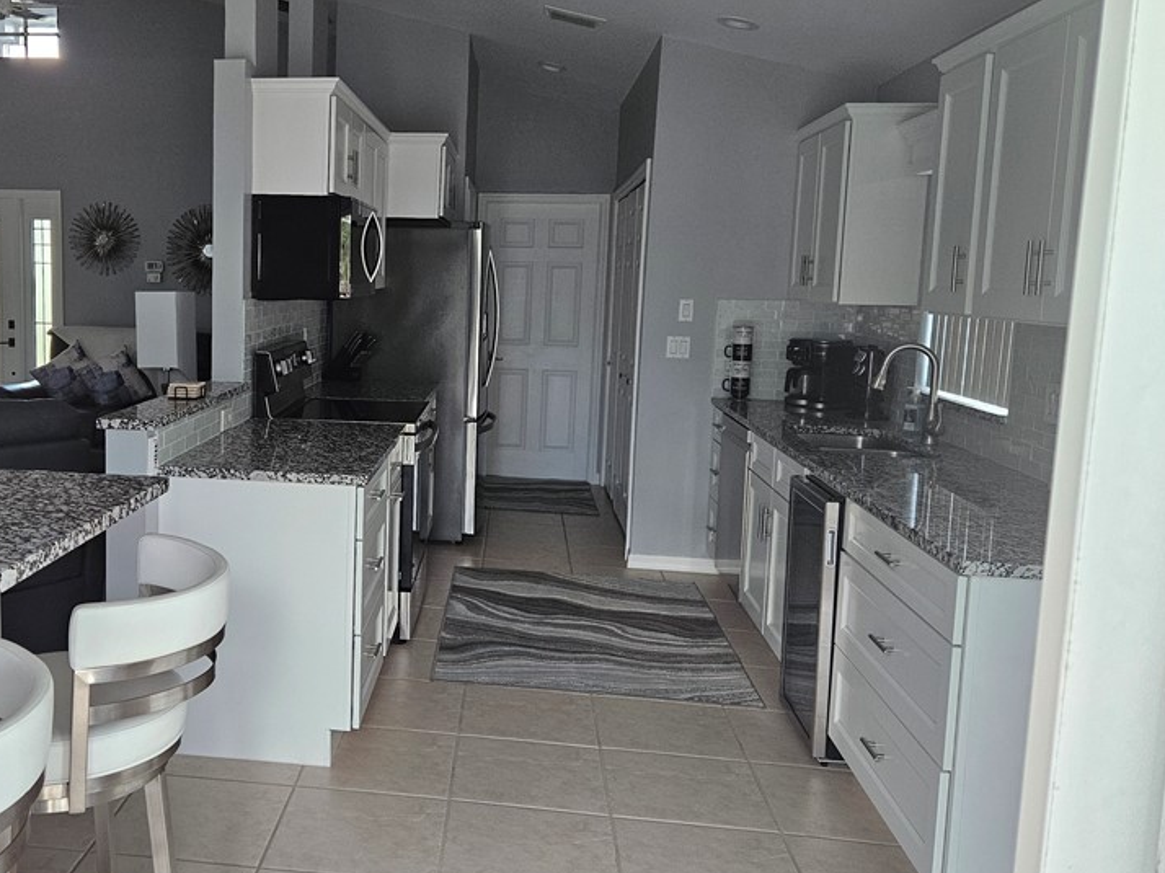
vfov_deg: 42.9
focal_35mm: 33
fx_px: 1110
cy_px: 401
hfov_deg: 54.0
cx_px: 369
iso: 320
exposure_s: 1/120
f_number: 1.8
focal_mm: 5.4
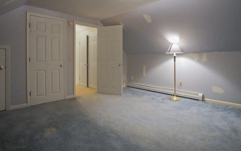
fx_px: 125
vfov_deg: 61.9
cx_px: 110
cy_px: 64
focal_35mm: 19
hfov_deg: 87.8
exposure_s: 1/30
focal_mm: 10
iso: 12800
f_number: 10
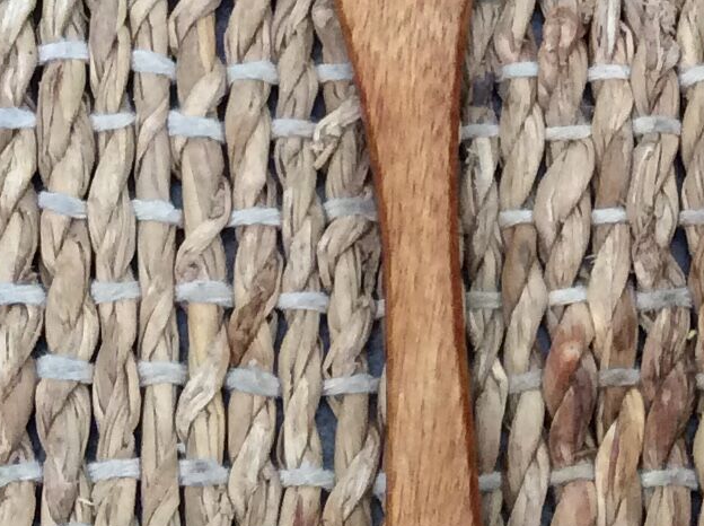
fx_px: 2701
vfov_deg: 11.0
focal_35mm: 133
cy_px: 44
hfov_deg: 14.7
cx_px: 659
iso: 160
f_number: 2.4
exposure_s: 1/25
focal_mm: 3.3
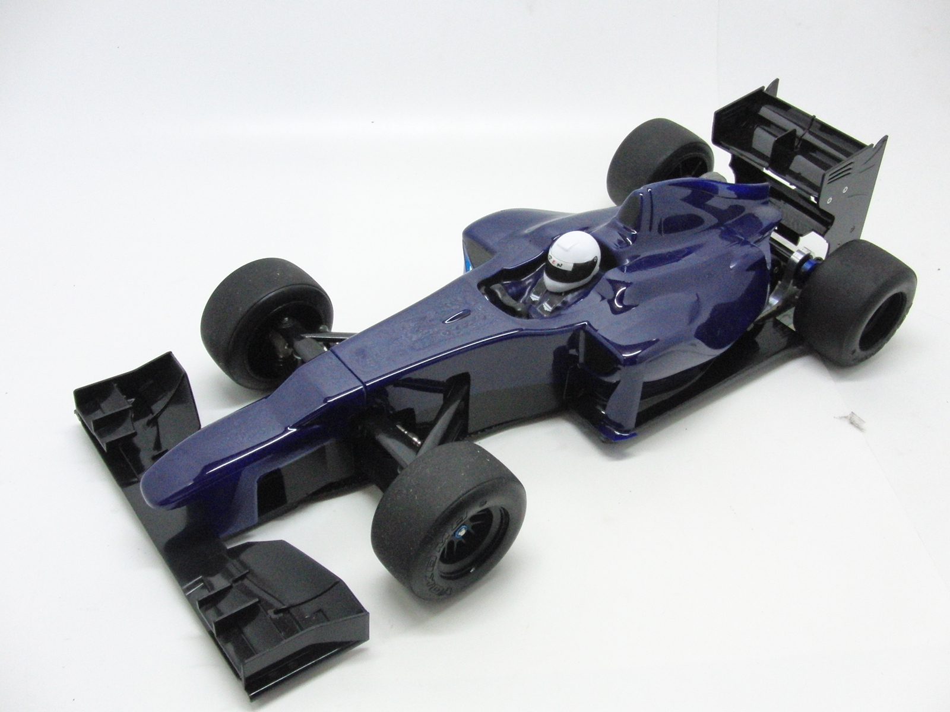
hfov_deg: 50.1
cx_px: 475
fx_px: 1015
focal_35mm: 37
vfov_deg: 38.7
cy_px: 356
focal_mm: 6.42
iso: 640
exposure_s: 1/80
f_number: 3.6
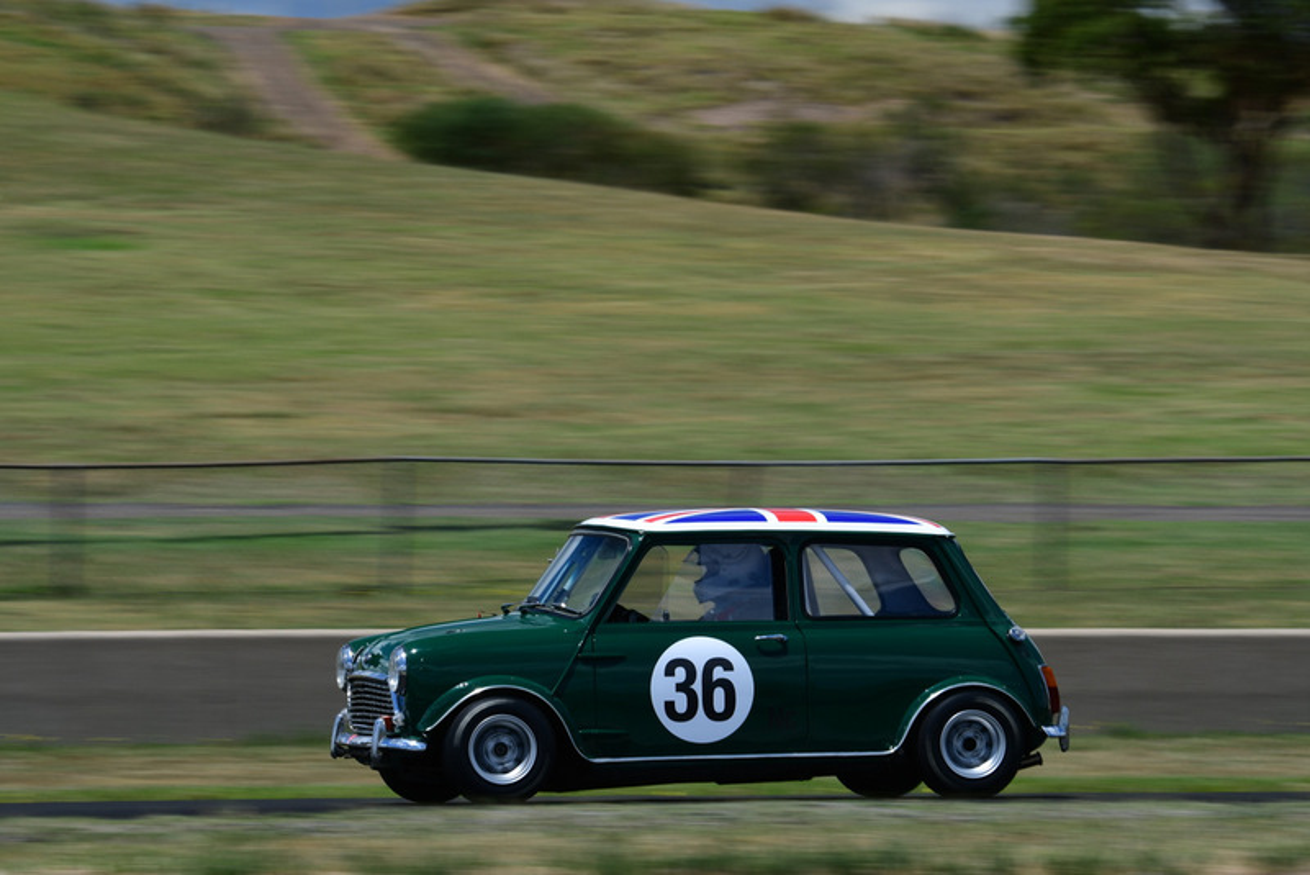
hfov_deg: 9.8
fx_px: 7644
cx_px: 655
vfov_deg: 6.5
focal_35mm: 210
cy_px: 438
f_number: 14
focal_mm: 140
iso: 160
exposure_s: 1/200
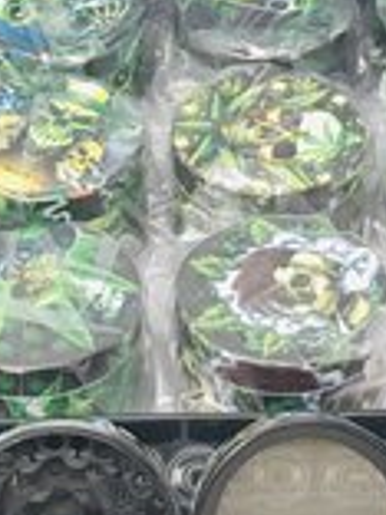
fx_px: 1769
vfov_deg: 16.0
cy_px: -89
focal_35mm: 119
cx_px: 158
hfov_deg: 12.4
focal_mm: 4.15
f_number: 2.2
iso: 32
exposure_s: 1/30
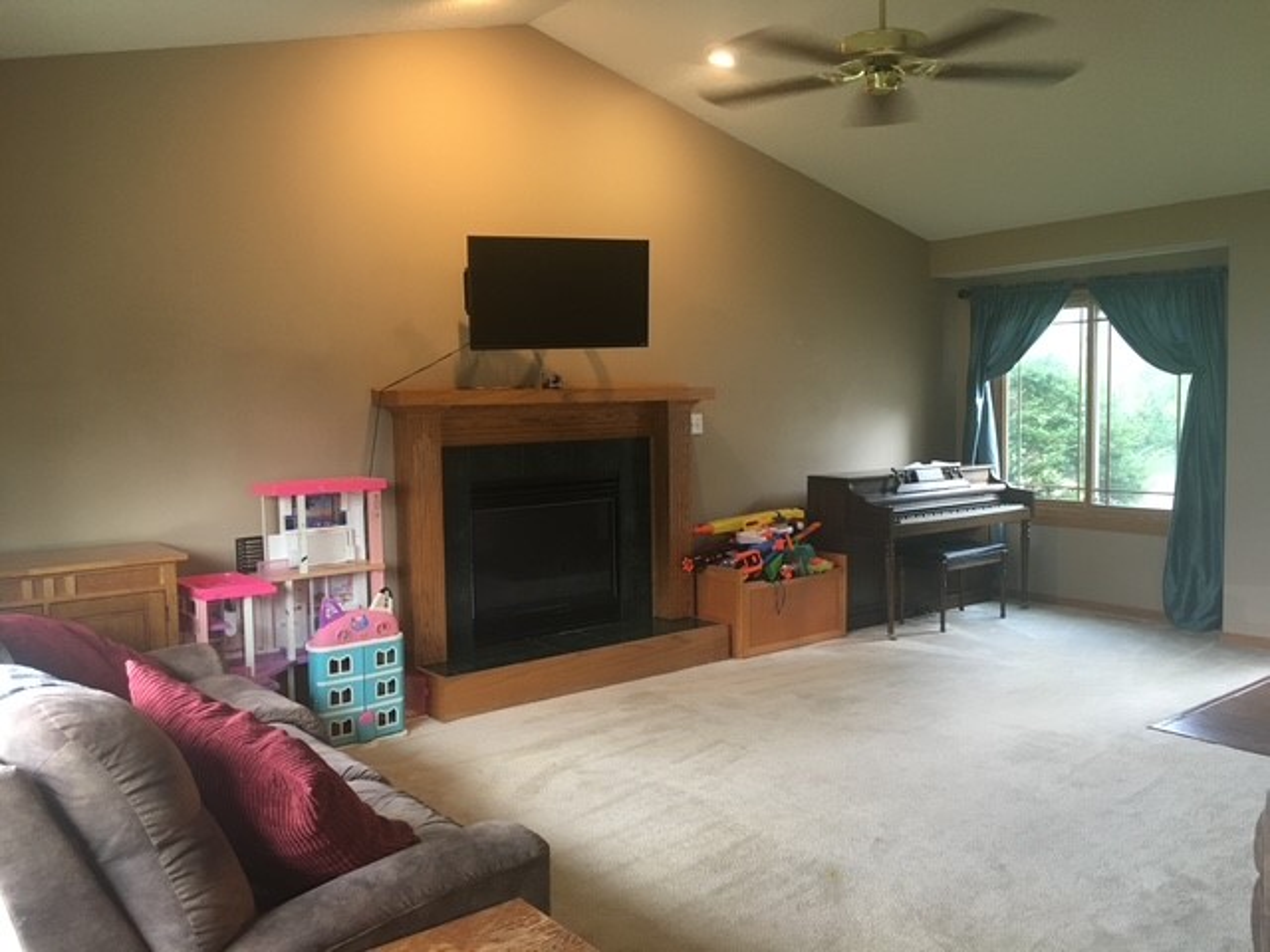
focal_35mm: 29
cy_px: 476
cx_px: 635
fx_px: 1064
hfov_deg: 61.7
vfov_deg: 48.2
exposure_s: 1/30
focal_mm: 4.15
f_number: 2.2
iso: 125
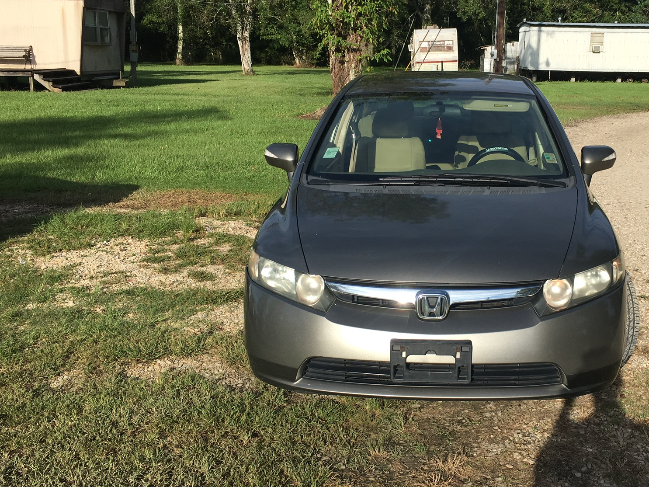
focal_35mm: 40
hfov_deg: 46.2
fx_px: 750
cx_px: 418
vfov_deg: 35.9
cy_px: 220
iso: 25
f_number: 2.2
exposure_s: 1/1603
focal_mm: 4.15
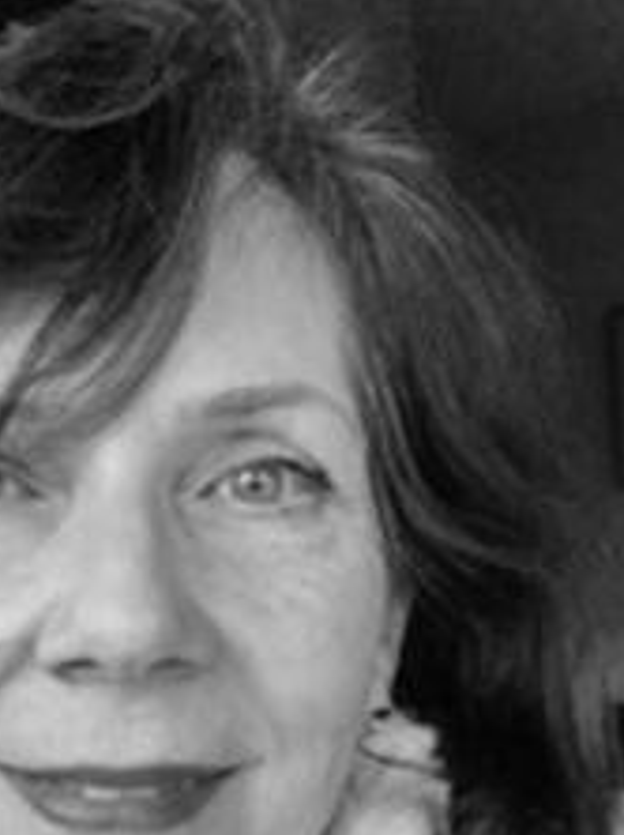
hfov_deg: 22.2
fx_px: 1565
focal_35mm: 65
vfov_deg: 28.7
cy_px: 752
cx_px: 124
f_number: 2.2
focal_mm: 2.87
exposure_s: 1/33
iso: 50
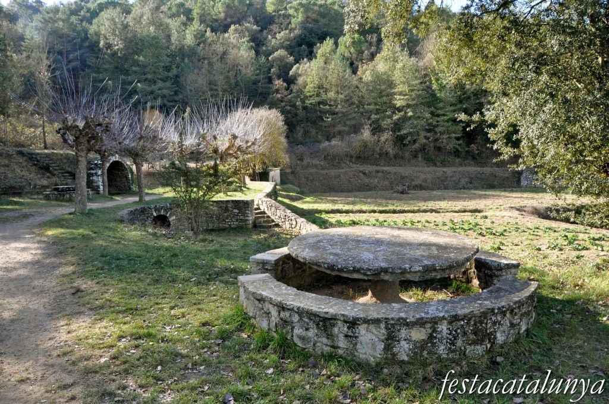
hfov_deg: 67.4
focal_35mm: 27
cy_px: 202
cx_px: 304
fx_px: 456
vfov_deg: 47.8
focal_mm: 18
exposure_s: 1/250
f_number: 8
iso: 1000
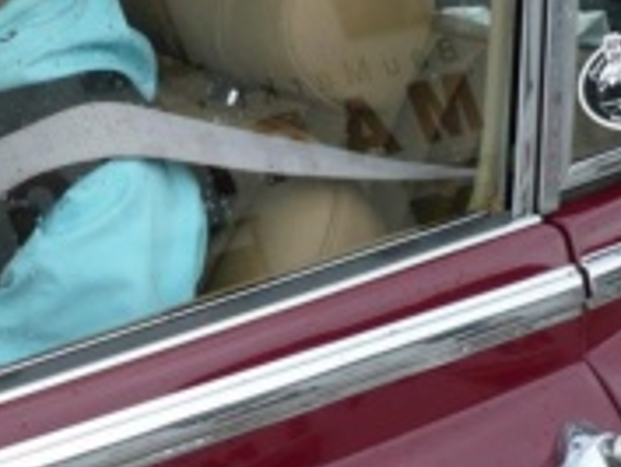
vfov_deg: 14.7
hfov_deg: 19.2
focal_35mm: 99
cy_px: -23
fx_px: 1777
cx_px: -11
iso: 100
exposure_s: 1/400
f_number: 2.8
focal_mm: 5.8
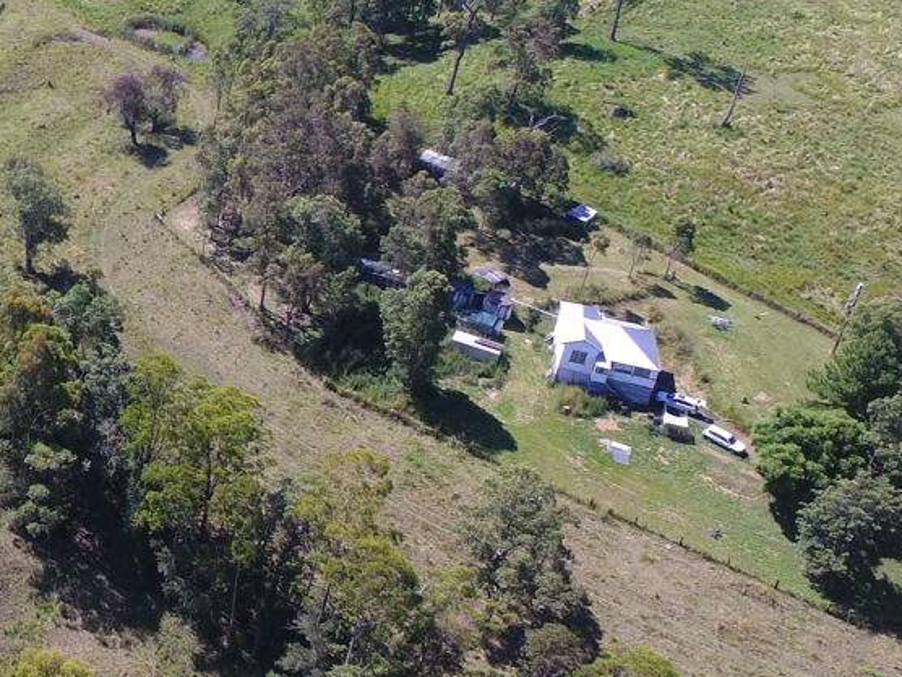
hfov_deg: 30.6
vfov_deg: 26.8
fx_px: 1407
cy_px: 209
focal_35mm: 54
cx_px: -159
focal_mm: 3.61
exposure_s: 1/428
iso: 100
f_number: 2.8
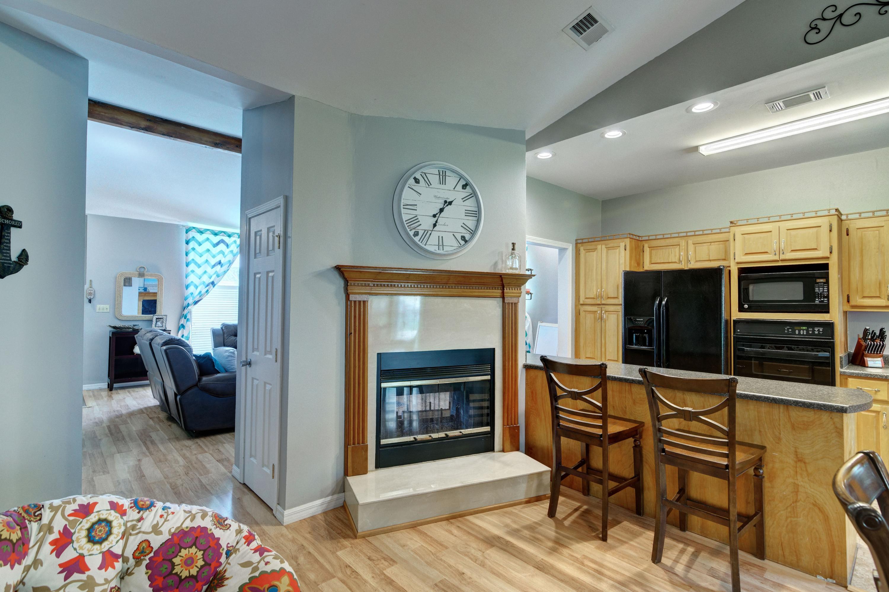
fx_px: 395
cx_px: 444
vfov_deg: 73.7
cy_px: 296
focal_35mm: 16
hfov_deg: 96.7
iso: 400
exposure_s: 1/60
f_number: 7.1
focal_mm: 11
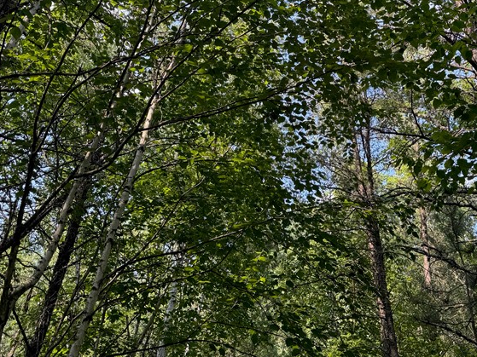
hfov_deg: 42.3
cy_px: 62
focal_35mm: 44
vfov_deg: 31.8
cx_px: 322
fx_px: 606
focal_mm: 6.76
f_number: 1.78
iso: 80
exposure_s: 1/306
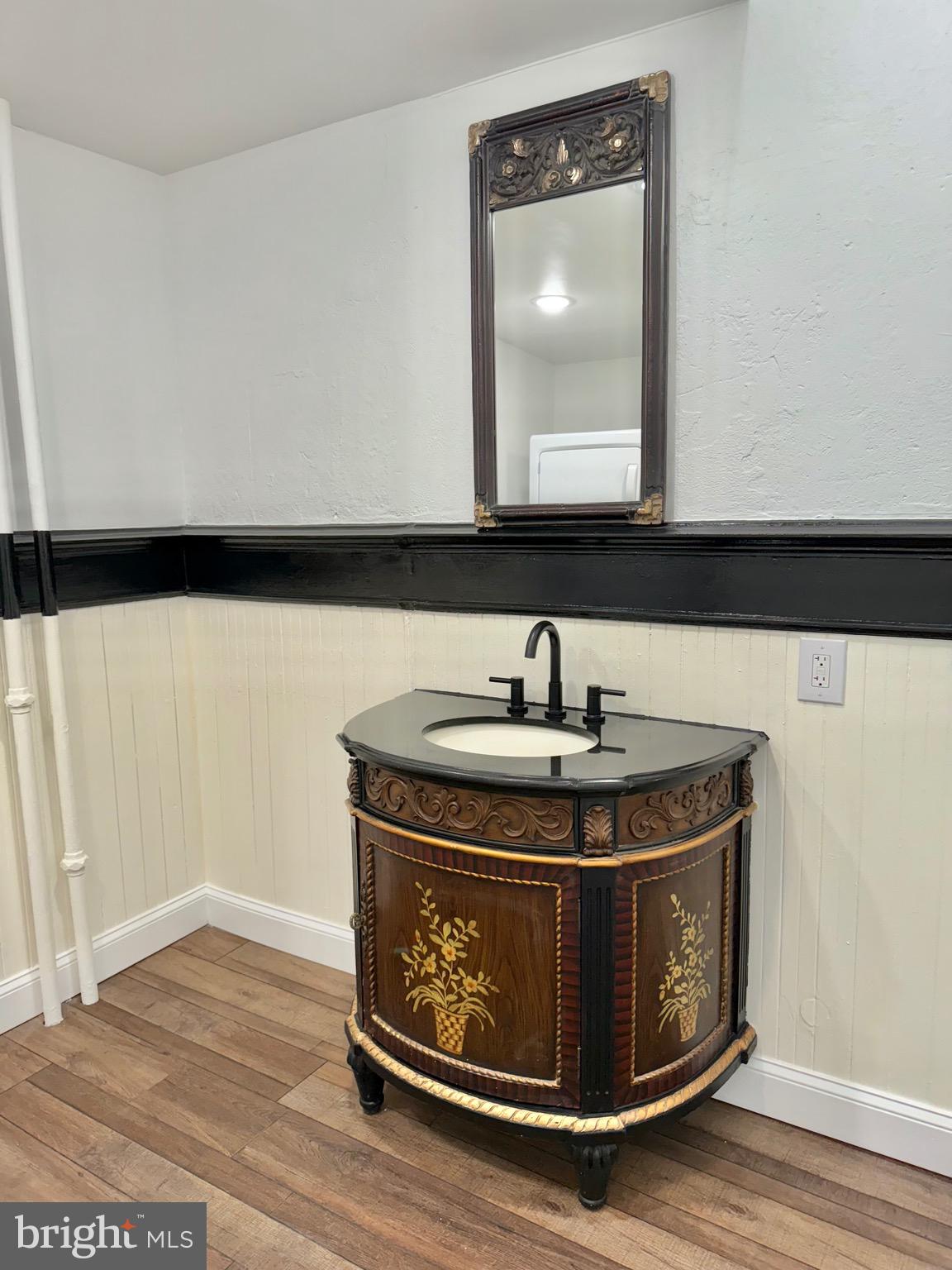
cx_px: 476
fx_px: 880
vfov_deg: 71.6
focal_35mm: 24
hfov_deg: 56.8
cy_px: 635
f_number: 1.78
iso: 125
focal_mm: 6.76
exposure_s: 1/120
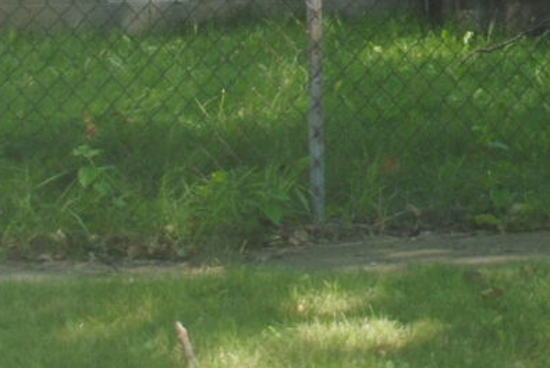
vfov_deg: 5.4
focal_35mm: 249
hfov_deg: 8.1
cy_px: -408
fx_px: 3807
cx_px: 763
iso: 200
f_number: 5.6
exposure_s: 1/125
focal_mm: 32
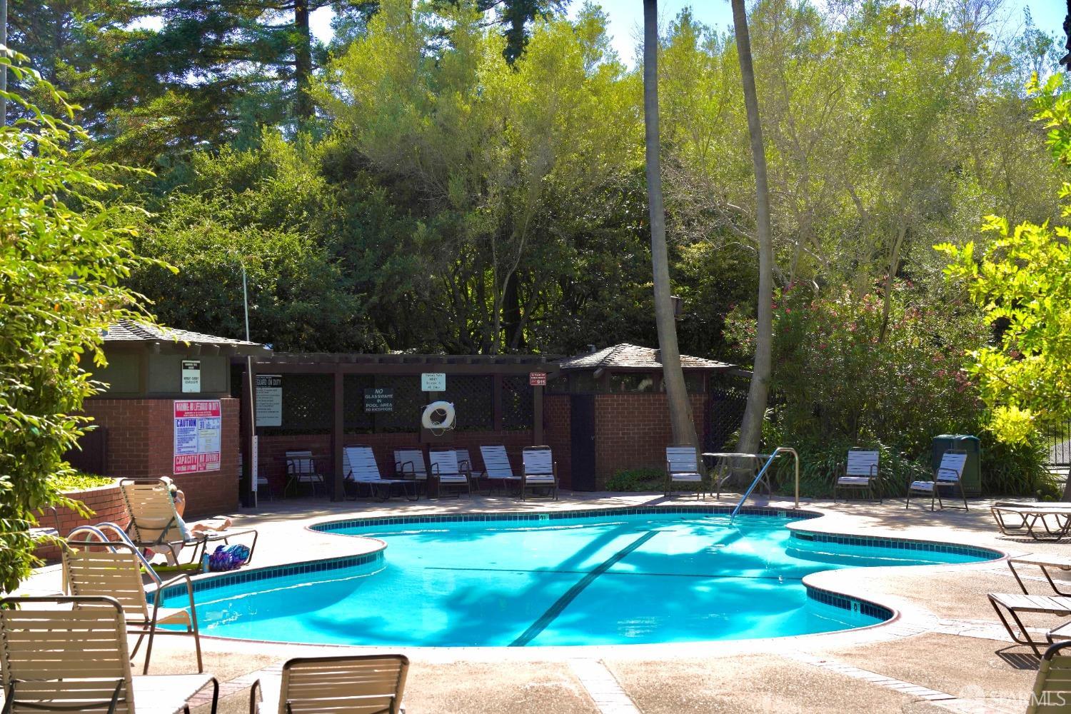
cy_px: 357
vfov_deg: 24.6
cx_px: 536
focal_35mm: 55
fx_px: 1636
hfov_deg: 36.2
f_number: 8
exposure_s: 1/800
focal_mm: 55
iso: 400
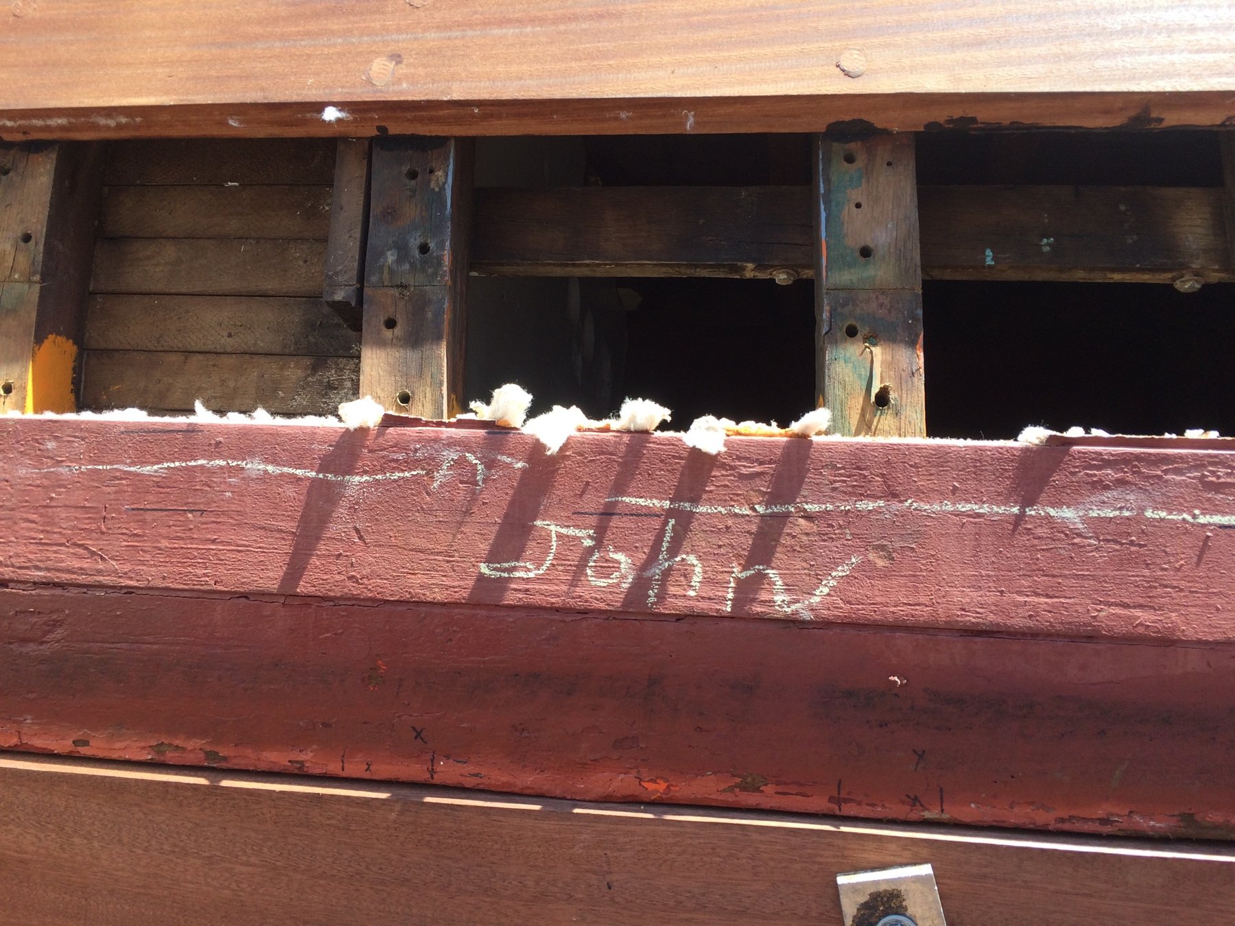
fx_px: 1035
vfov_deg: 48.2
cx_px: 618
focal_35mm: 29
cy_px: 463
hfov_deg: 61.7
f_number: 2.2
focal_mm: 4.15
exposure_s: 1/391
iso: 32
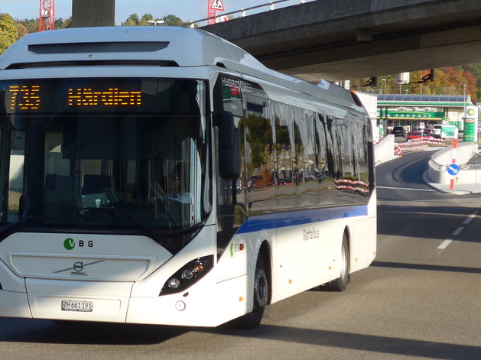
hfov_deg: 18.4
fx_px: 1458
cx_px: 34
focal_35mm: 105
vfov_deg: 14.1
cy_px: 118
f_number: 3.4
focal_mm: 11.3
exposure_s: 1/640
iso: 80
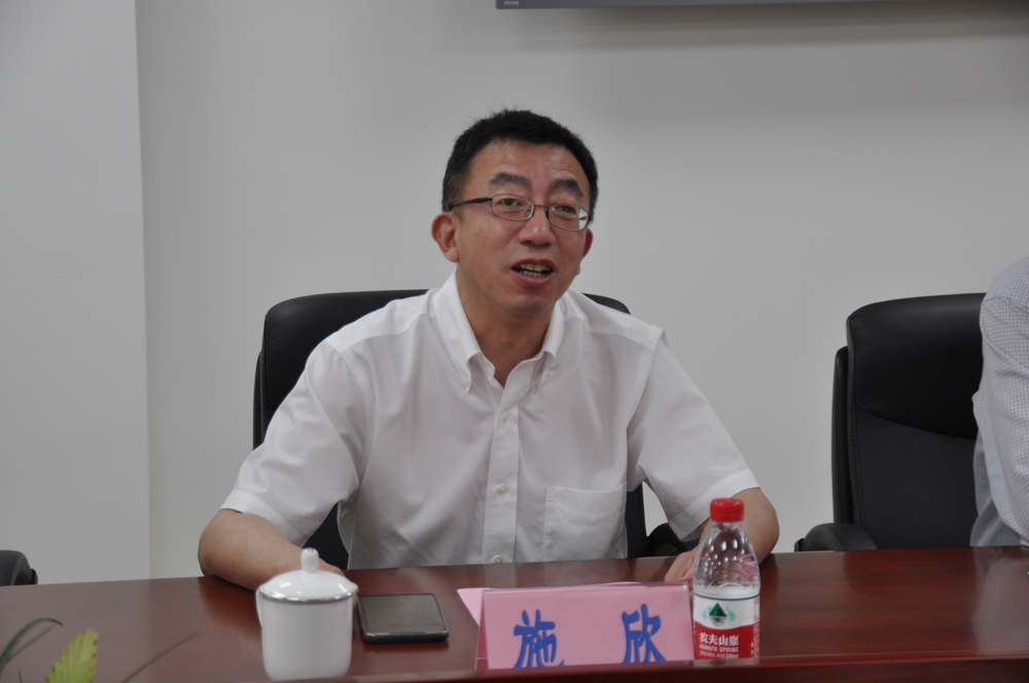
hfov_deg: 20.9
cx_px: 514
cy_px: 342
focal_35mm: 98
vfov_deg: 14.0
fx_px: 2783
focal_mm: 65
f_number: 5
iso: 640
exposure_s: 1/100
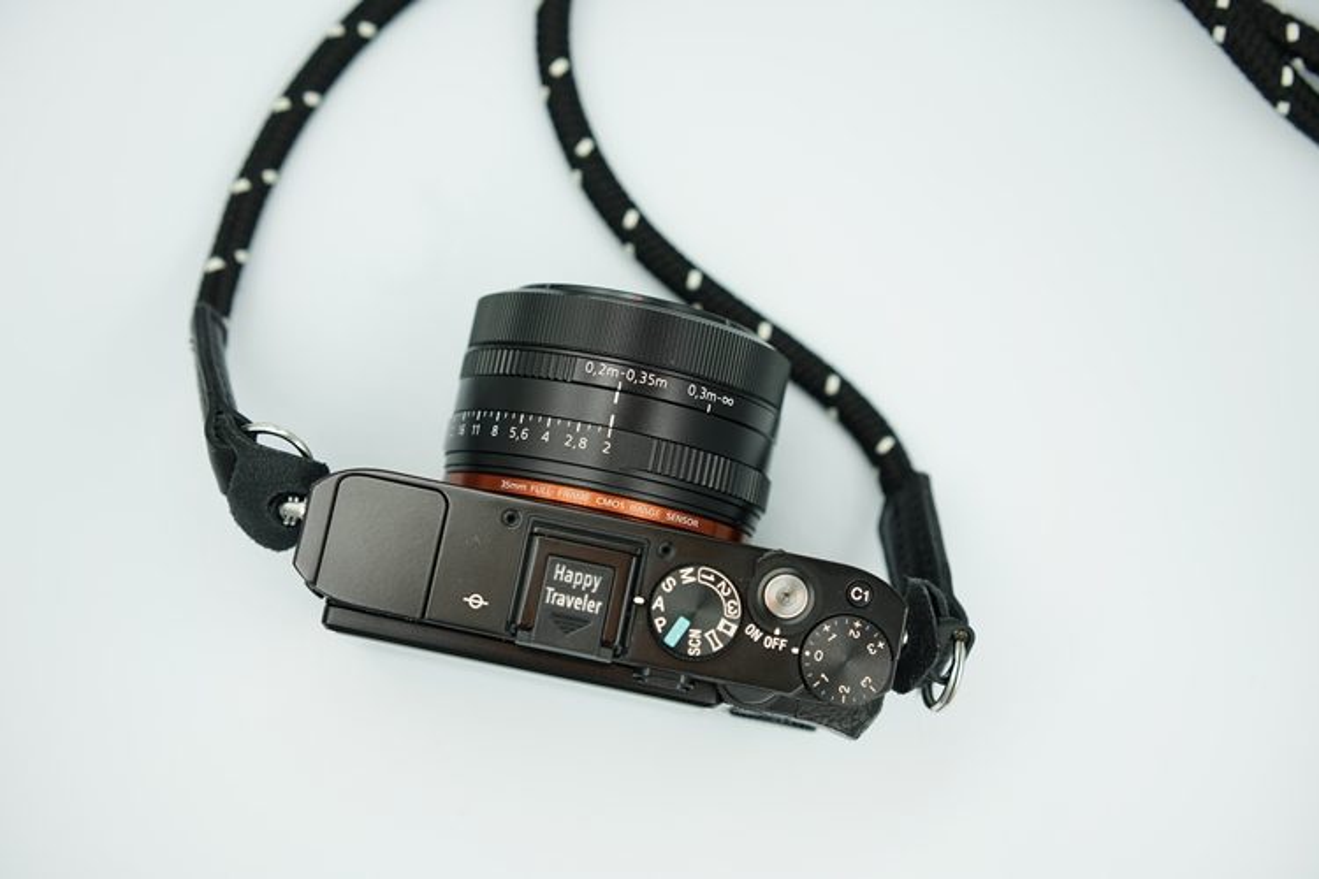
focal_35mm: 55
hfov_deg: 36.2
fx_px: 2015
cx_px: 660
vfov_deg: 24.6
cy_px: 440
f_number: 4
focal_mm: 55
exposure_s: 1/80
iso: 100
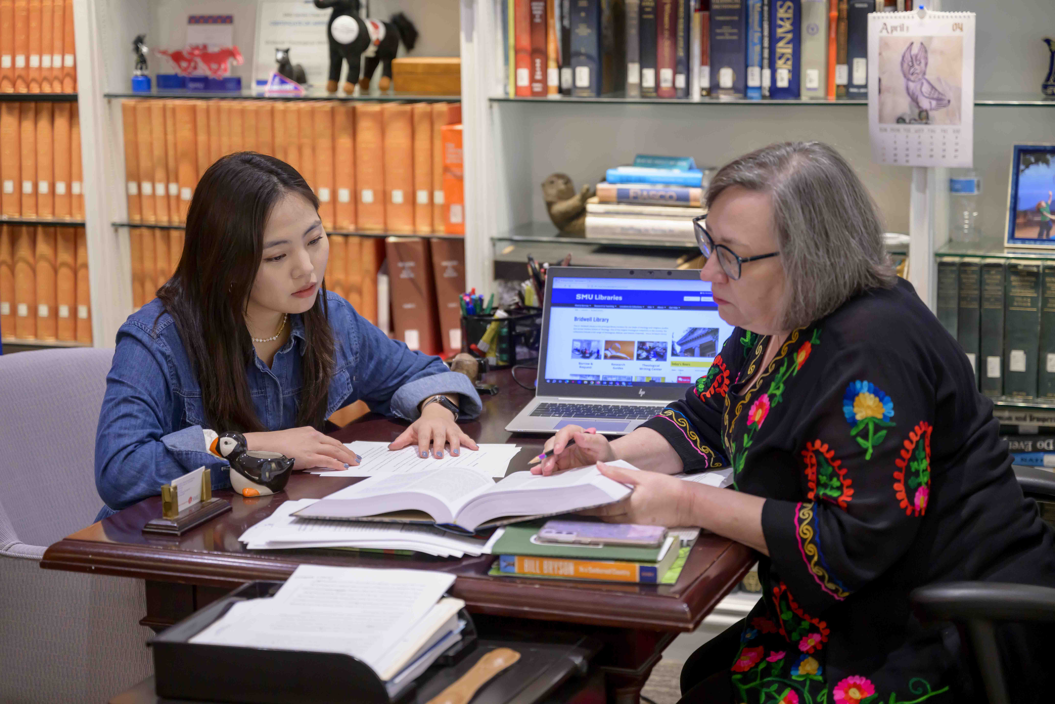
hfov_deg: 28.8
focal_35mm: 70
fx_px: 2051
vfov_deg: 19.5
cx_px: 528
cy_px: 352
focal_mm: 70
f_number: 2.8
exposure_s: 1/250
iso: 1600
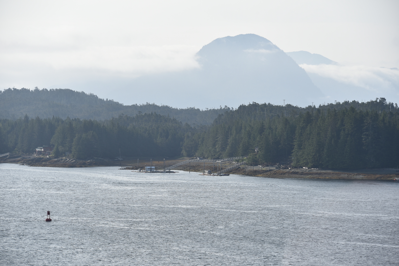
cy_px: 133
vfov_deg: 8.6
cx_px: 200
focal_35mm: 160
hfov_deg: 12.8
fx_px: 1774
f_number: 8
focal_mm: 160
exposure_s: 1/320
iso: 100
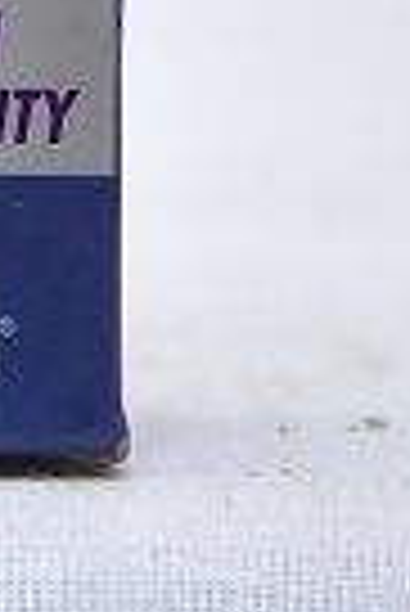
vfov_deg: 6.7
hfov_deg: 4.6
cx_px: -126
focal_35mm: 301
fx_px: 5129
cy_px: -410
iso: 1600
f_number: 4
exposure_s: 1/125
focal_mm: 78
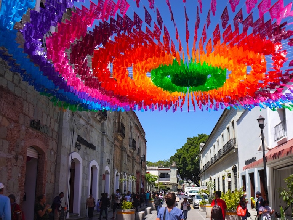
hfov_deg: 51.0
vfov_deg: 39.2
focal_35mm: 36
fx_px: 305
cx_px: 177
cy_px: 148
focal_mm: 16
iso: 250
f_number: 3.5
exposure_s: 1/4000
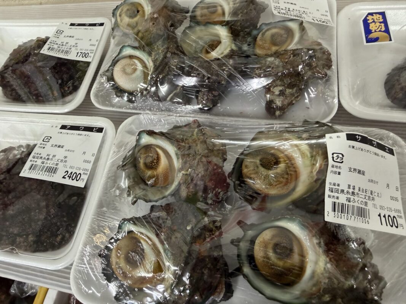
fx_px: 281
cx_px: 203
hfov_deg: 71.6
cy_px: 152
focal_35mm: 24
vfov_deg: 56.8
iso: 200
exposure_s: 1/60
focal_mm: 2.22
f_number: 2.2
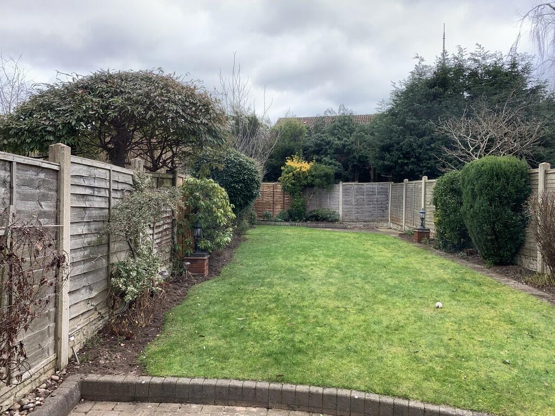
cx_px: 278
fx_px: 417
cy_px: 208
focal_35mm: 26
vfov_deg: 53.1
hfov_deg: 67.3
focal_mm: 4.25
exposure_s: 1/198
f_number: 1.8
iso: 25
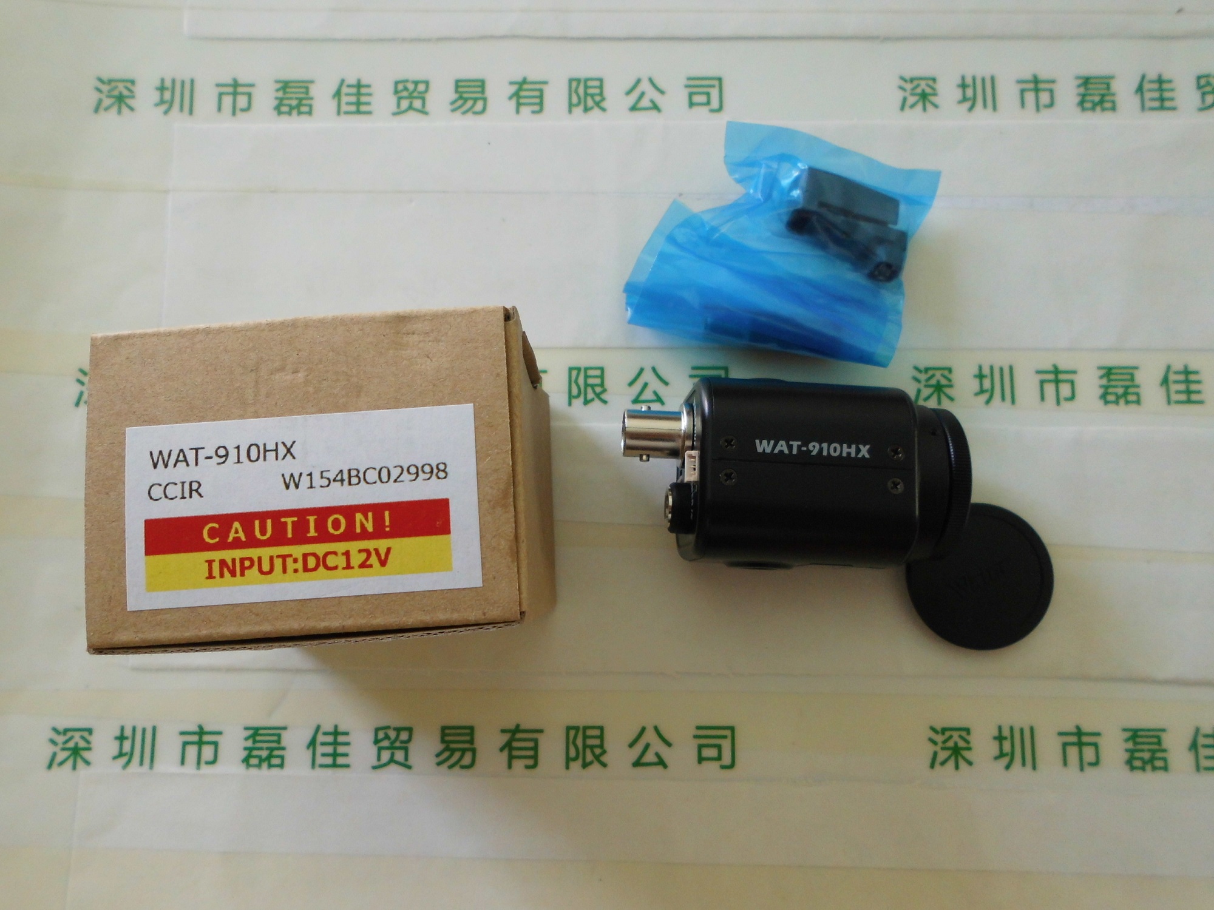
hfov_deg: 67.3
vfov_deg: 53.1
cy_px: 455
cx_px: 607
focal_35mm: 26
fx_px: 912
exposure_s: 1/60
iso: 100
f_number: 3.2
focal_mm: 4.6
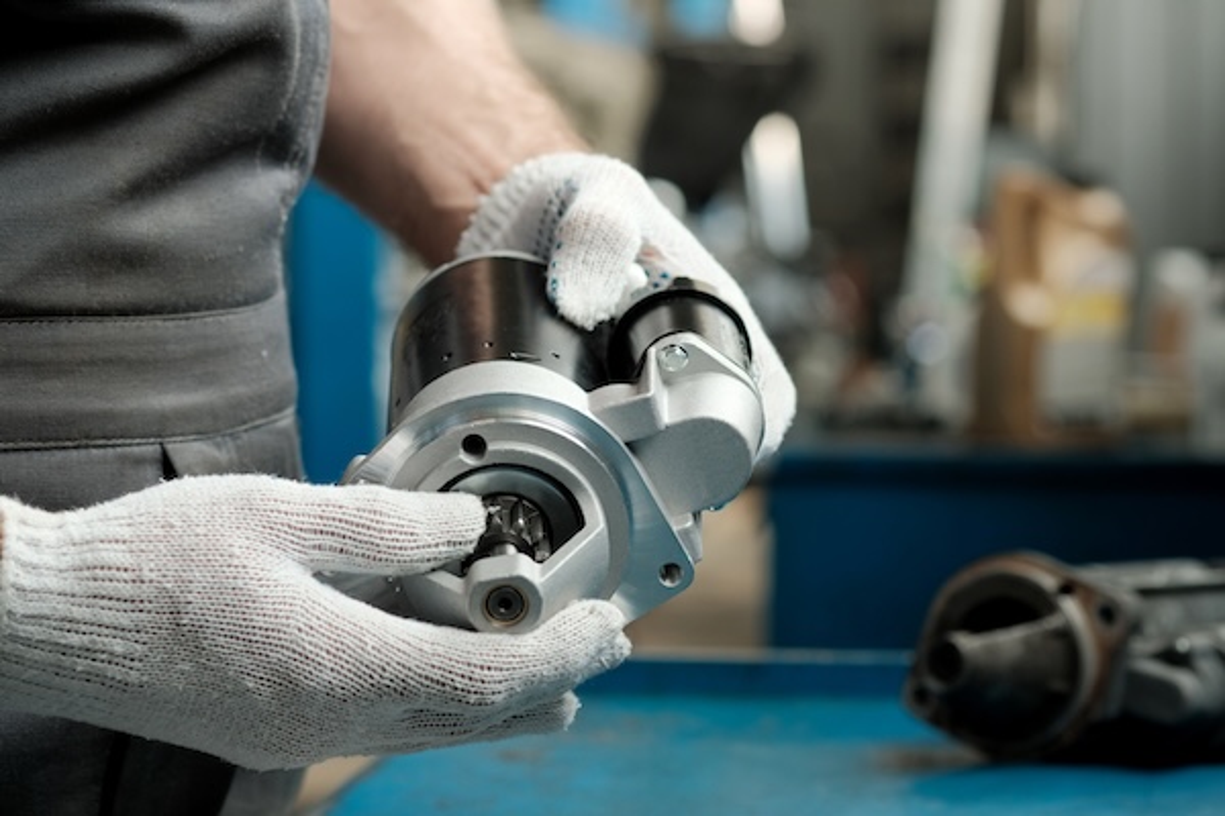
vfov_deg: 15.2
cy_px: 408
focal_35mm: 90
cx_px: 612
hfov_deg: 22.6
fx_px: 3062
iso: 640
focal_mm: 60
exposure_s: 1/60
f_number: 4
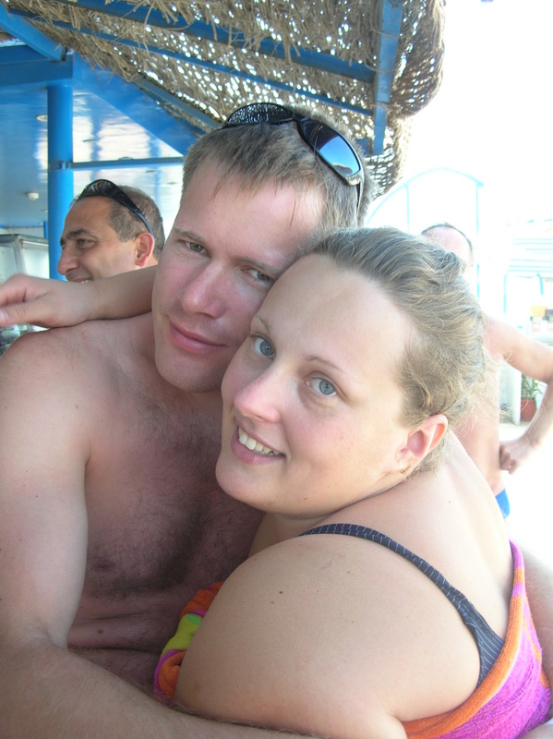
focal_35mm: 36
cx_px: 276
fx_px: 768
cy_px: 370
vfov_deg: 51.4
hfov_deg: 39.6
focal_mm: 6
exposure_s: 1/56.3
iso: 50
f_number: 2.7
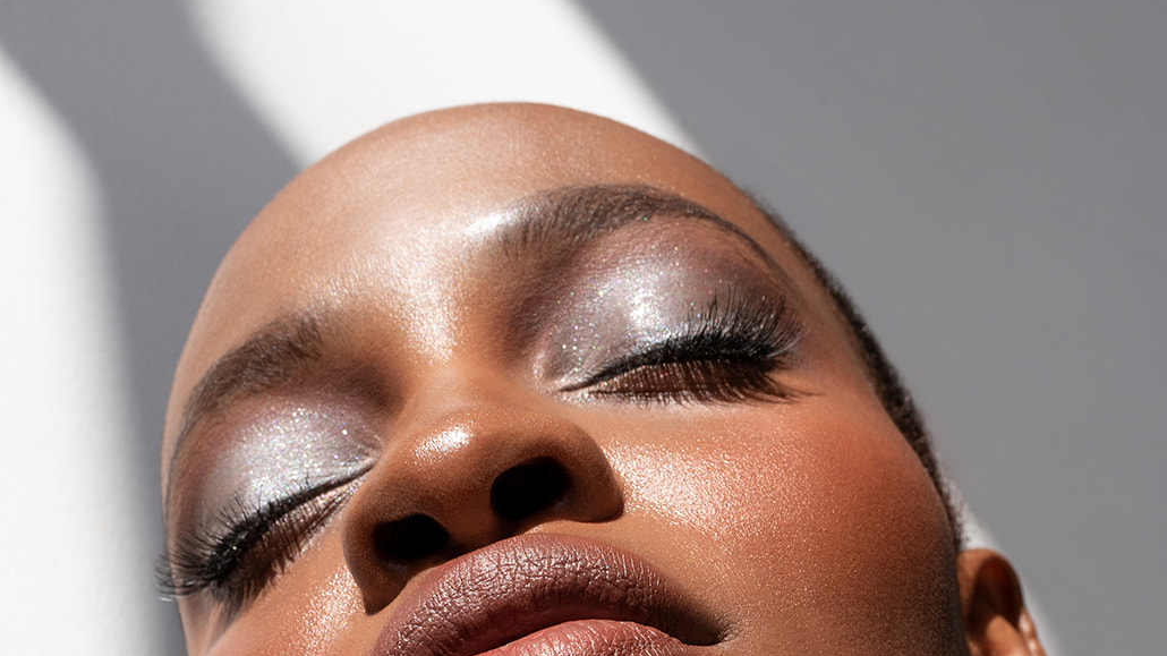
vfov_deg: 19.1
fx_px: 1764
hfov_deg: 36.6
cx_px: 604
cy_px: 903
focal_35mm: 57
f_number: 11
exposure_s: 1/125
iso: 320
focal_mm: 35
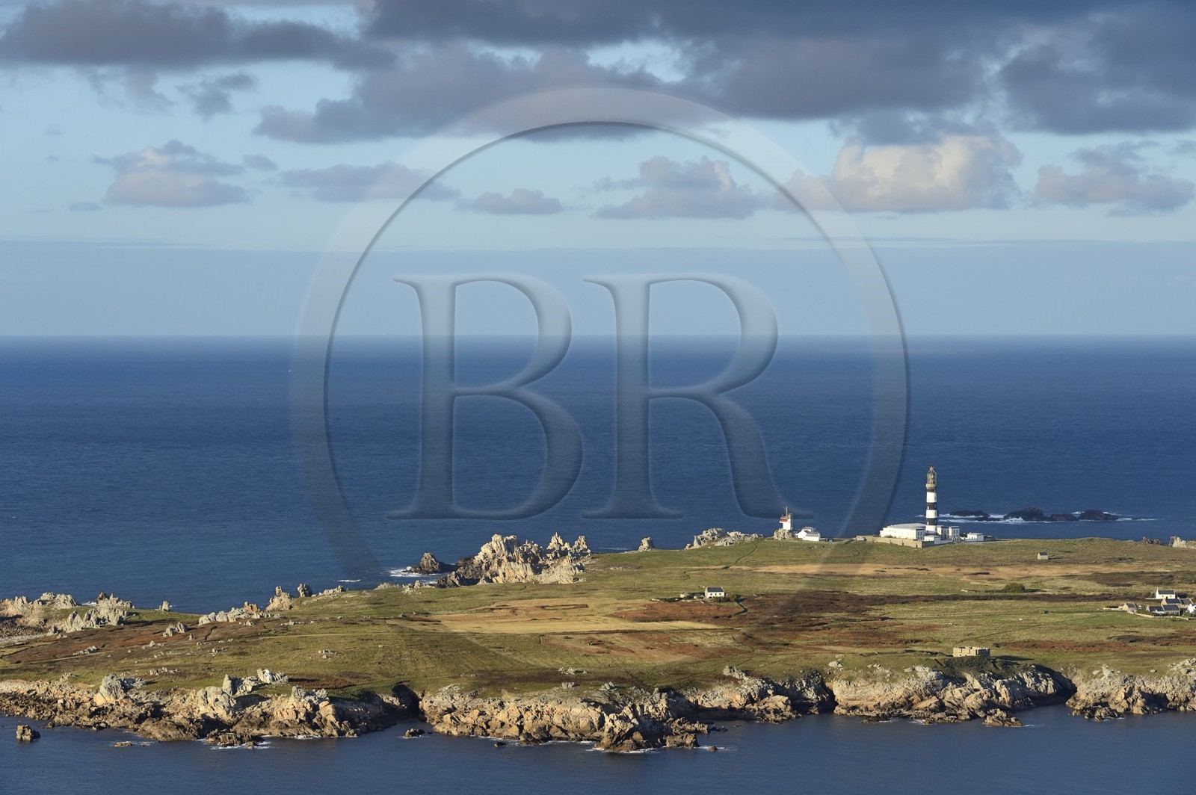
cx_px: 598
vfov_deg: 11.4
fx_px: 3983
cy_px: 398
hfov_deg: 17.1
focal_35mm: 120
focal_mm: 120
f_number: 10
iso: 640
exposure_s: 1/1250
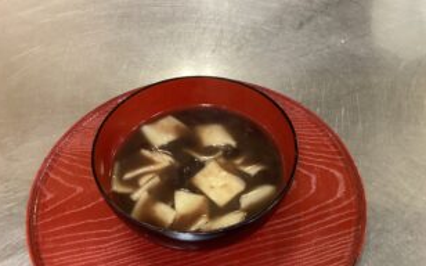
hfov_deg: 49.3
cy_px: 172
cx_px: 222
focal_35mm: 40
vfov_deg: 31.7
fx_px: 464
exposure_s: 1/50
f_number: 2.4
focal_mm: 3.3
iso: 320
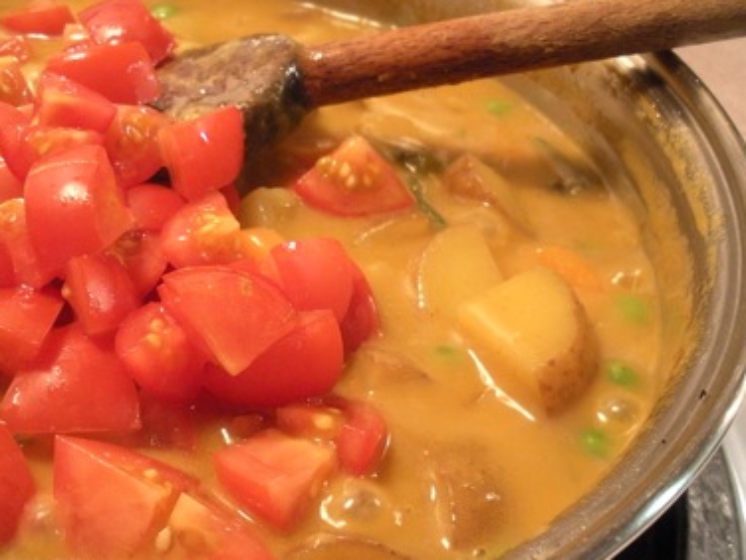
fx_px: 970
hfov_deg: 42.1
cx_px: 347
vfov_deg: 32.2
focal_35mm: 45
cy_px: 305
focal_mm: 6.3
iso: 400
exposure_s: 1/16.3
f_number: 3.5
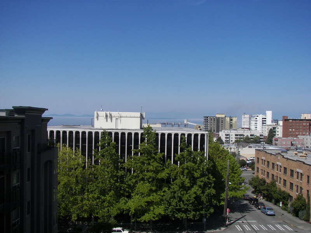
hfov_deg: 51.4
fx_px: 323
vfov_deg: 39.7
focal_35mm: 36
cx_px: 156
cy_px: 116
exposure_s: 1/1000
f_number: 4
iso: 64
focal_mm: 6
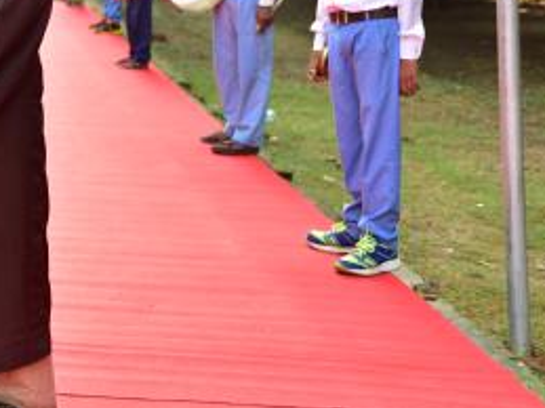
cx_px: -46
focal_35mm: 95
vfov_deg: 15.3
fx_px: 1495
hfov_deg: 19.8
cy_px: 14
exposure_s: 1/200
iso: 100
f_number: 2.8
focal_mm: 40
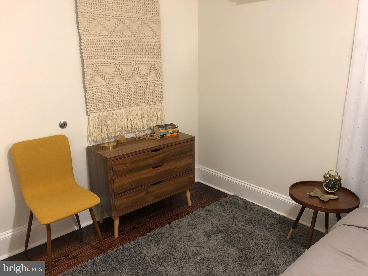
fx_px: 298
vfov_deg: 49.7
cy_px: 138
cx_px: 184
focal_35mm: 28
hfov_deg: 63.4
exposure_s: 1/4
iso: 125
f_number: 1.8
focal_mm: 3.99
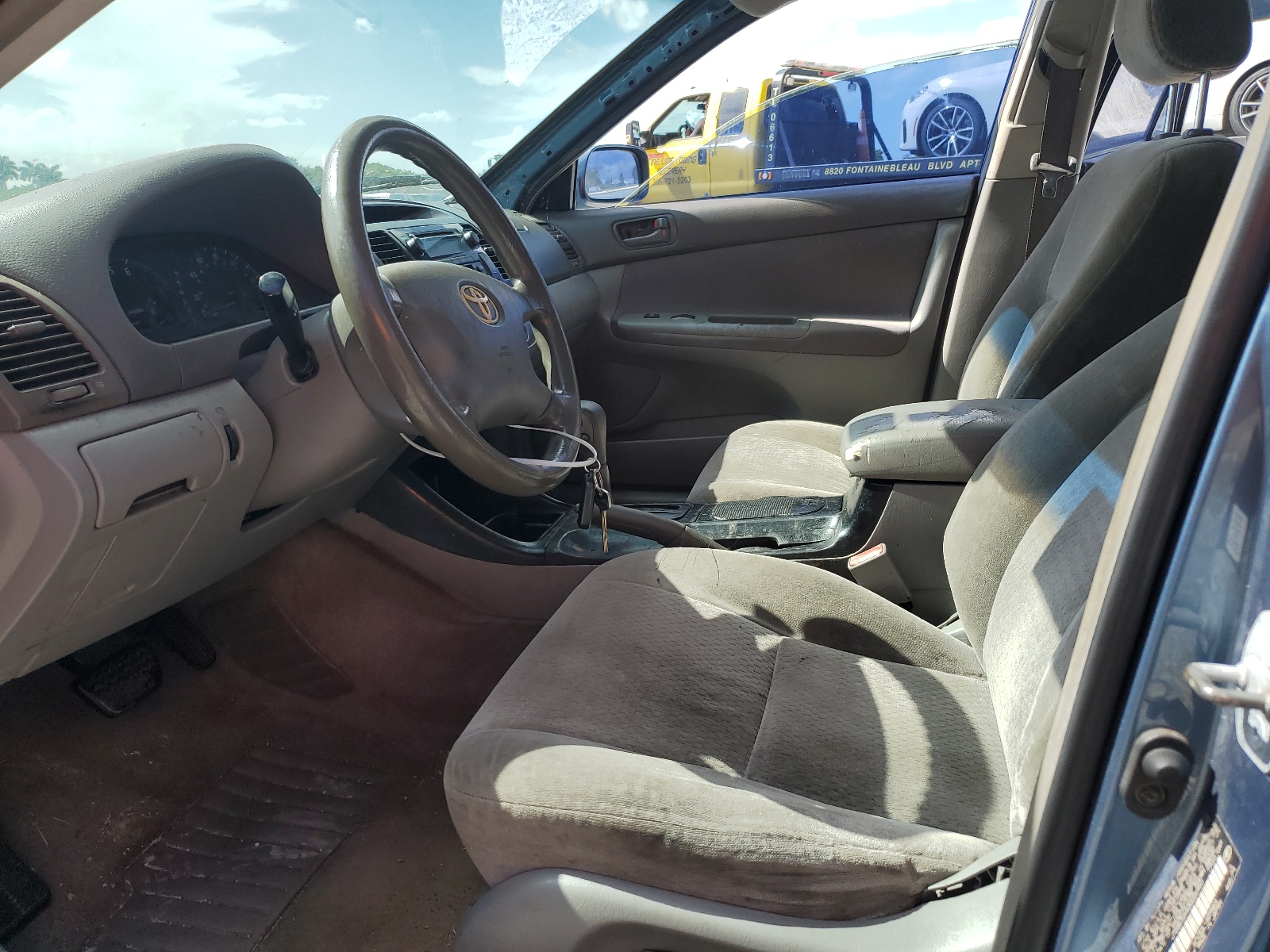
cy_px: 476
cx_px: 635
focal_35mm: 26
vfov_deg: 53.1
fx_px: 954
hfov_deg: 67.3
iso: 50
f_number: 1.5
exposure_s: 1/1250
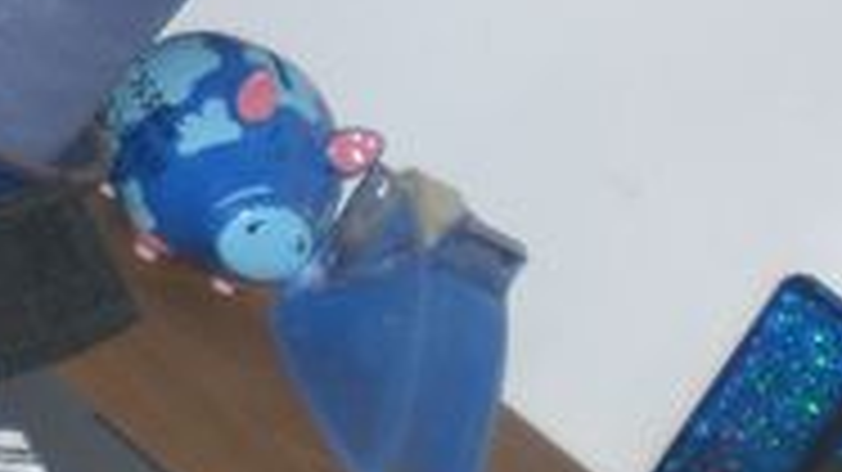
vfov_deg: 8.2
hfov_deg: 14.5
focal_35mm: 142
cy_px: -414
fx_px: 3169
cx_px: -266
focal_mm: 6.3
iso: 100
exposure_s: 1/60
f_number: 3.1
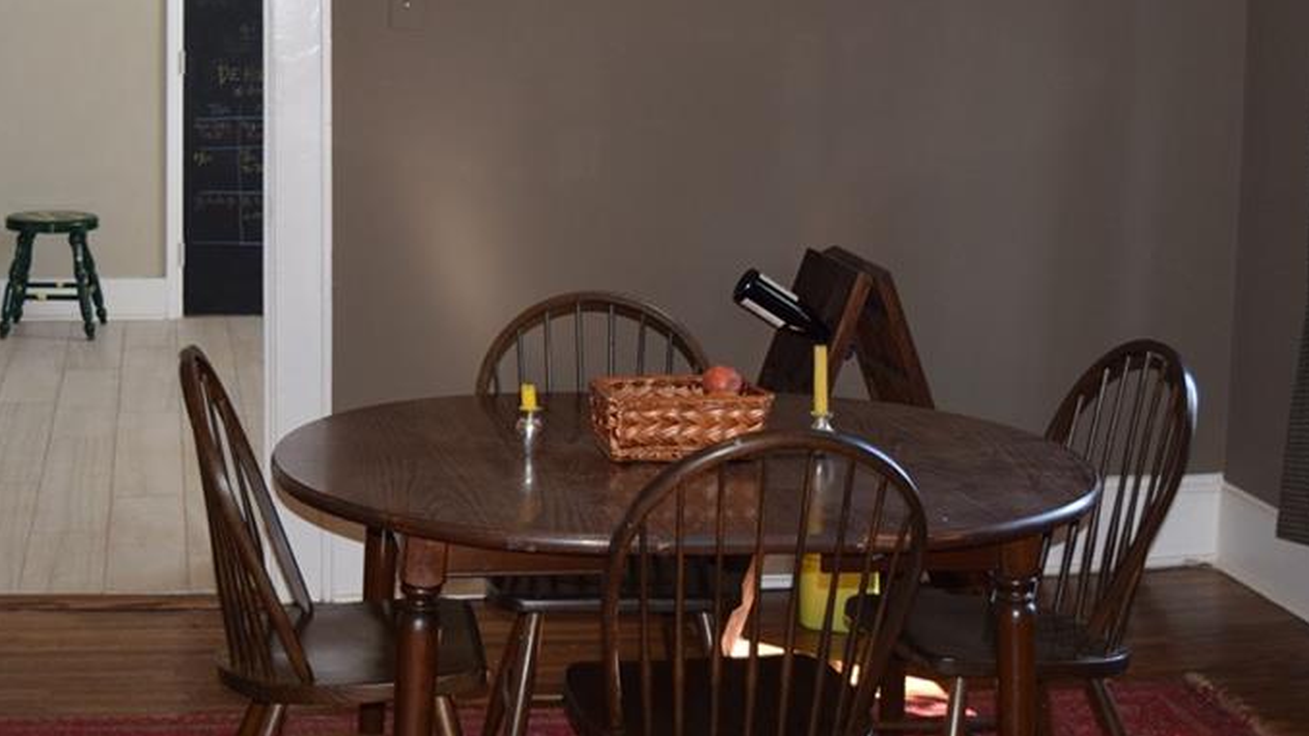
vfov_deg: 17.5
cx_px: 487
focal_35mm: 69
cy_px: 222
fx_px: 2387
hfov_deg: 30.5
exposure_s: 1/80
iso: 800
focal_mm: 29
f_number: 4.5
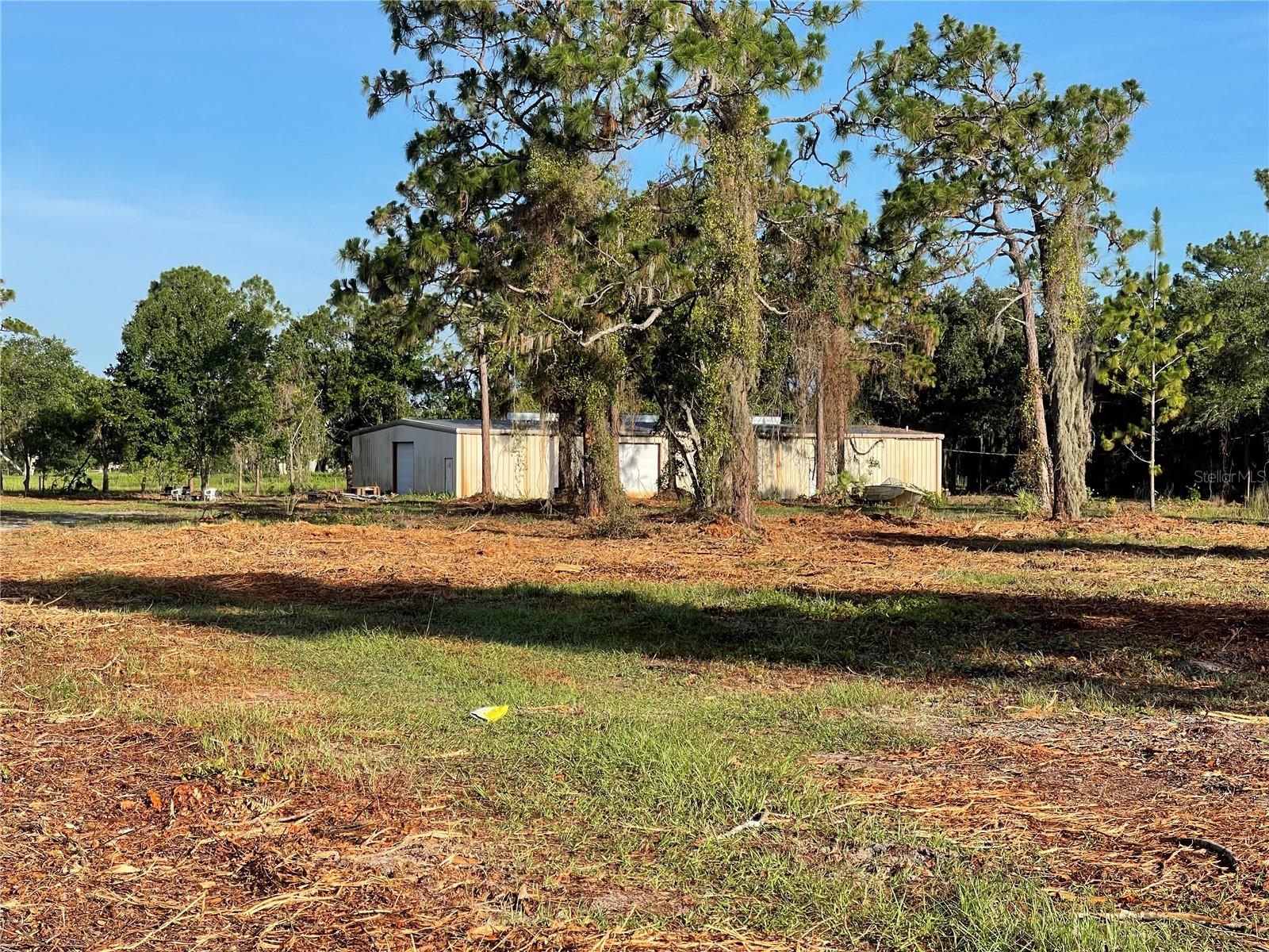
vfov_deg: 22.9
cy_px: 476
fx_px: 2346
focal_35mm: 64
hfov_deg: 30.3
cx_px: 634
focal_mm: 7.5
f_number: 2.2
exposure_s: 1/737
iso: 20
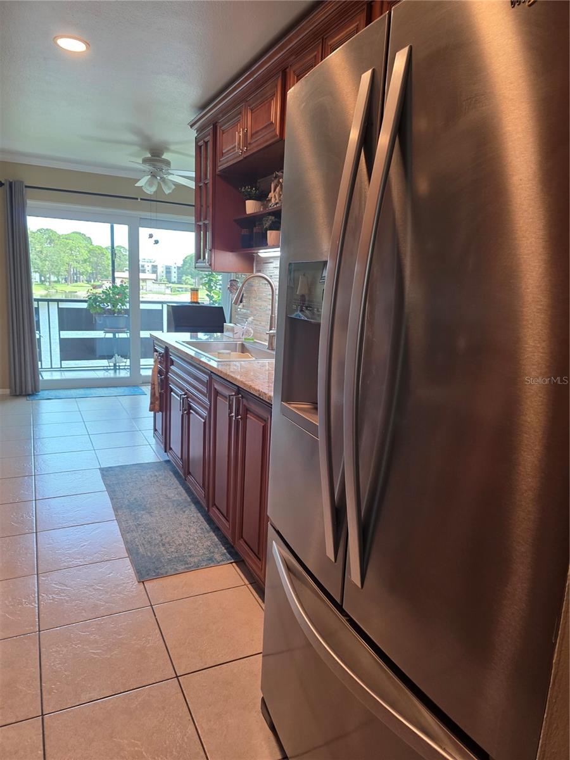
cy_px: 380
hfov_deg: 58.9
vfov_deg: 73.9
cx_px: 285
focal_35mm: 23
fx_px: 505
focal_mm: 6.3
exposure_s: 1/120
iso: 125
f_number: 1.7
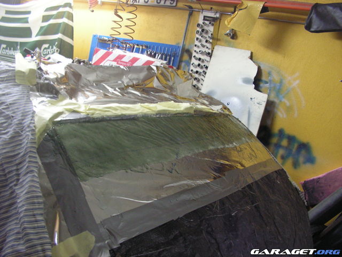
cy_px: 128
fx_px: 356
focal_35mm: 36
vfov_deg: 39.7
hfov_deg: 51.4
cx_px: 171
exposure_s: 1/10
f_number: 3.2
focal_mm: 6
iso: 160
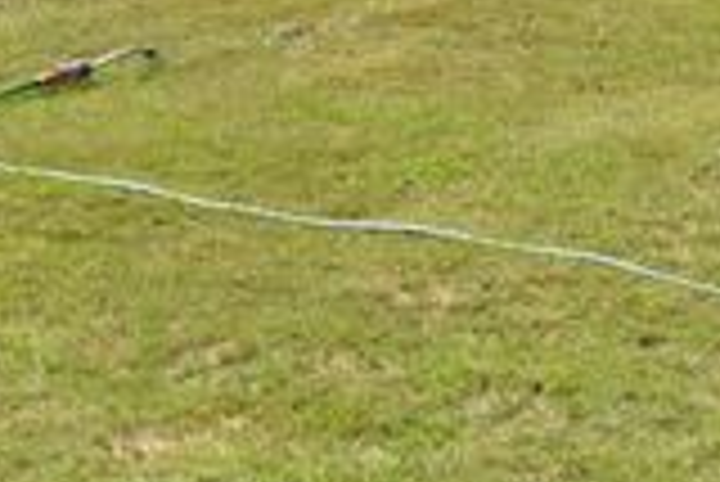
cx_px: 1336
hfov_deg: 13.4
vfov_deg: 9.5
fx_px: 2730
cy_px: -455
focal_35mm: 136
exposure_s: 1/200
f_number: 11
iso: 100
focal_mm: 19
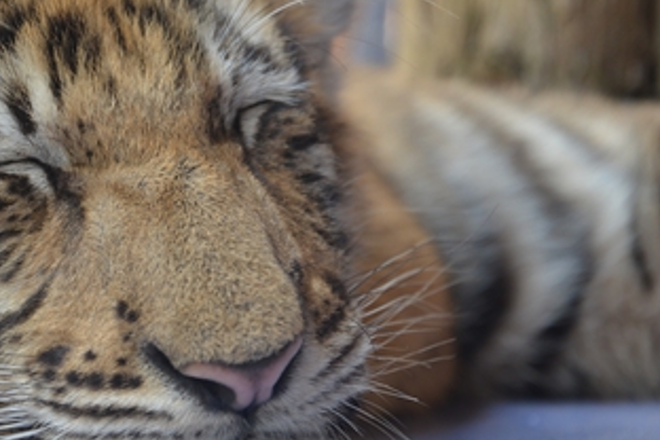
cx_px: 163
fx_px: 1760
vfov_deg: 14.2
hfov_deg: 21.1
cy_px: 155
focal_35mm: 96
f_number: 4.5
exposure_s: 1/60
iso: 400
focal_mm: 40
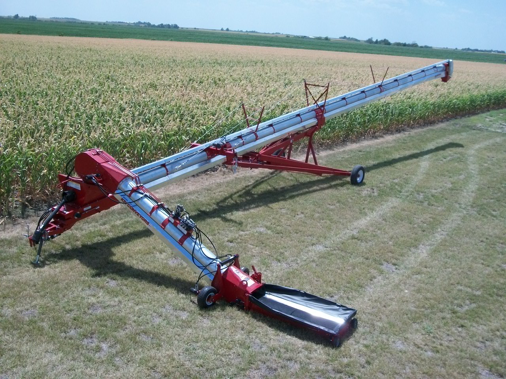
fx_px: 585
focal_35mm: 40
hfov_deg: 46.8
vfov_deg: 36.0
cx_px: 253
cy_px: 190
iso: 80
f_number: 6.3
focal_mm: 7.1
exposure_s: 1/320
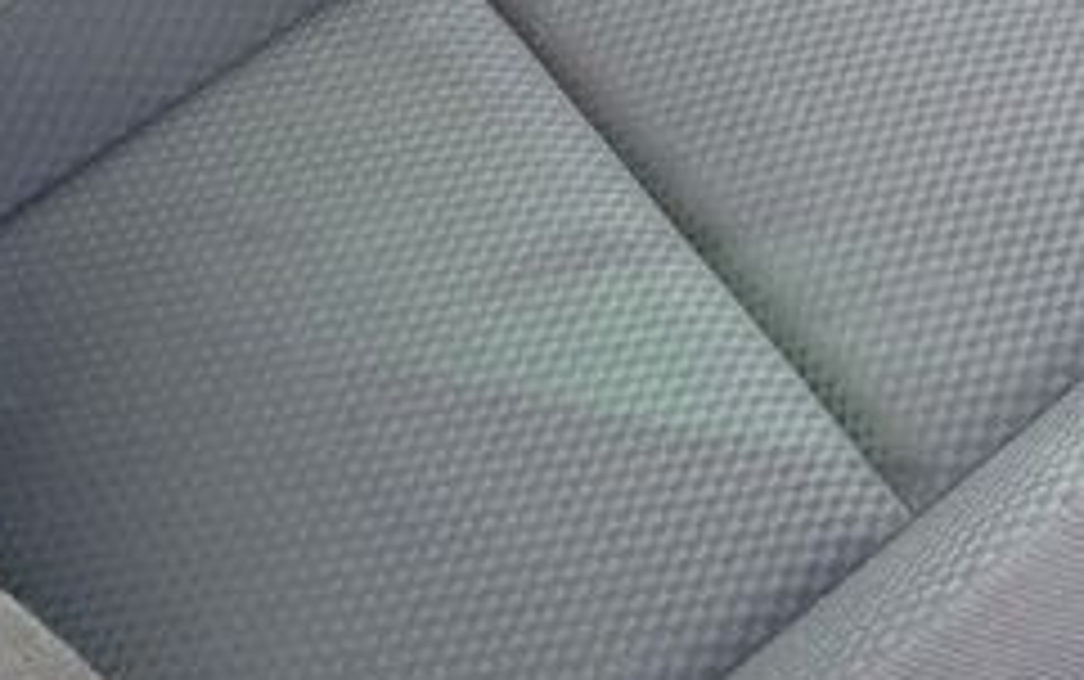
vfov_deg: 11.1
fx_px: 3193
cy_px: -666
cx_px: 1097
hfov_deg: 18.7
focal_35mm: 108
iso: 100
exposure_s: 1/121
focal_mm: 6.76
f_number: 1.78
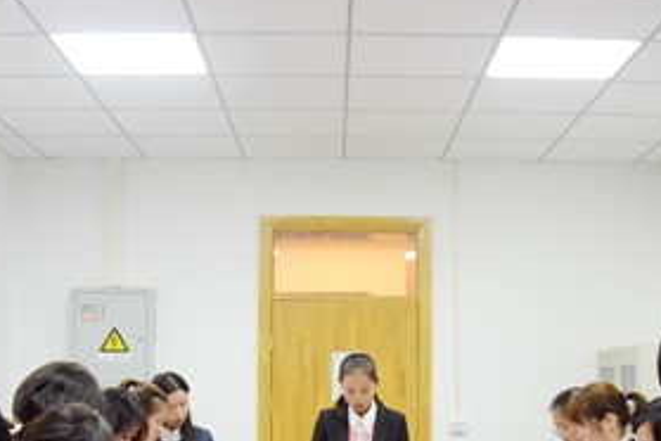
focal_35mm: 58
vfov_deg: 23.2
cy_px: 327
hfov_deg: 34.4
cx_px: 377
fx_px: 1065
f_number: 4.5
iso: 800
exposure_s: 1/60
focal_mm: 18
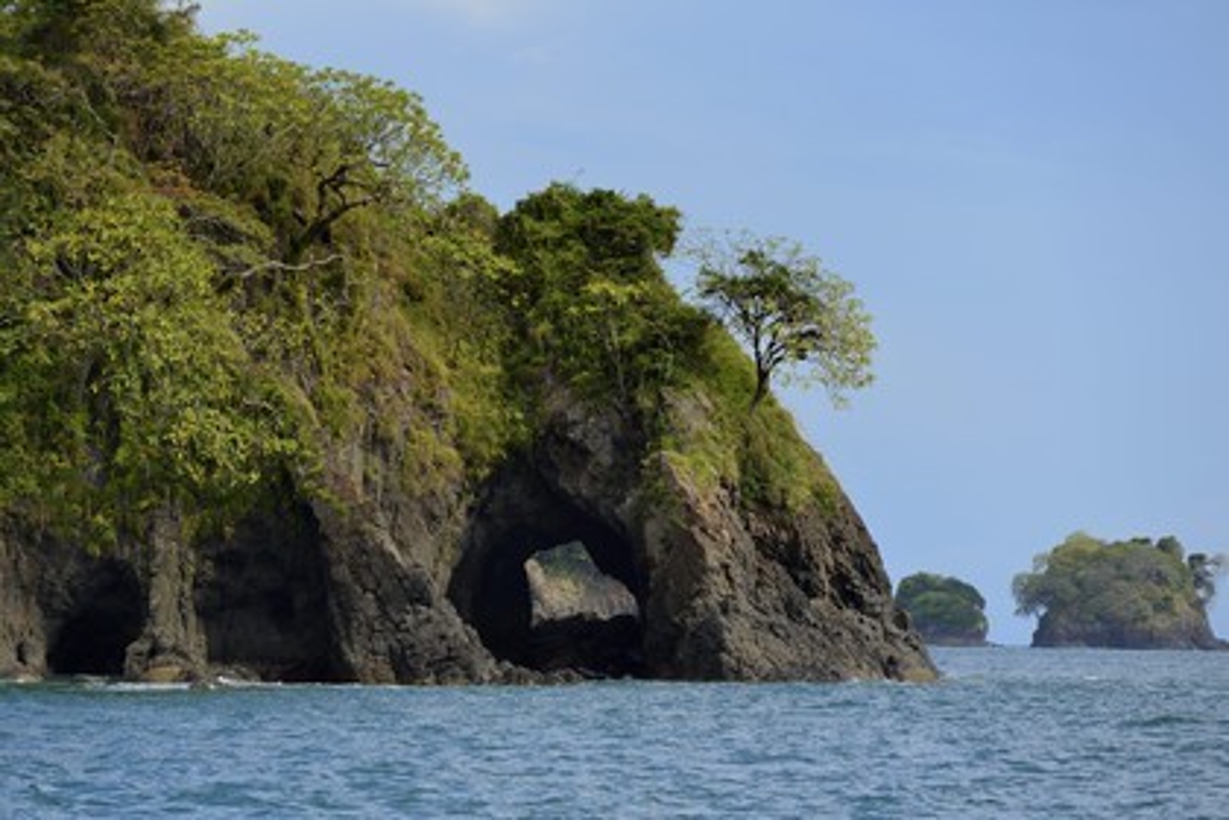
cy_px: 410
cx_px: 614
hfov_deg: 10.8
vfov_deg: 7.2
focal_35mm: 190
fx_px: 6486
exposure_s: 1/640
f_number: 6.3
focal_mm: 190
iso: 200
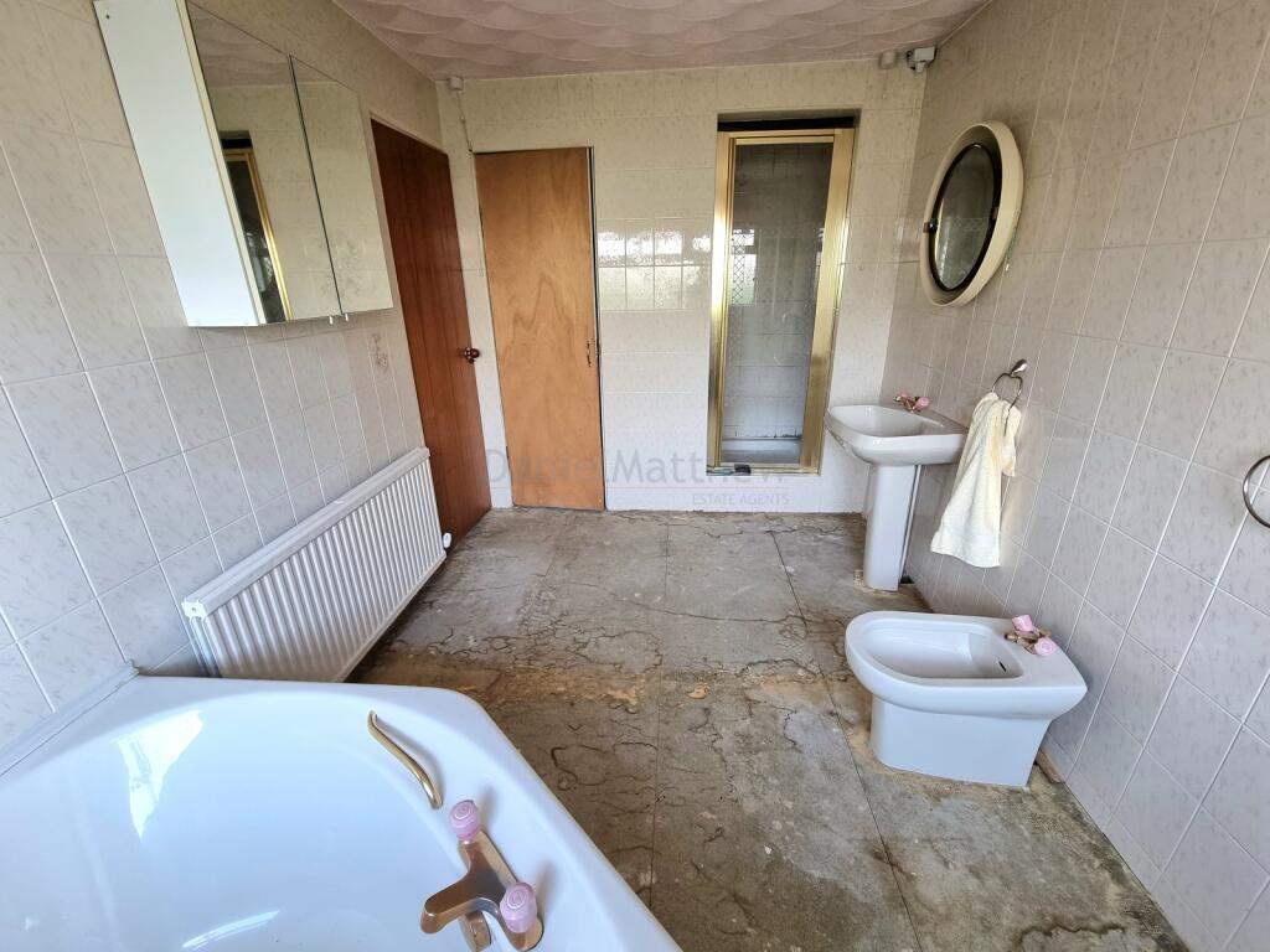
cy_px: 476
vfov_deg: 89.9
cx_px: 635
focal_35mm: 13
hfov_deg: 106.2
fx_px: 477
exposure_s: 1/60.2
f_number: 2.2
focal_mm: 2.2
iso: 200
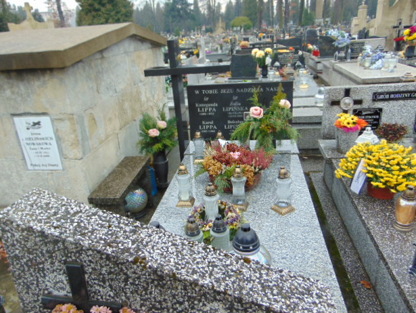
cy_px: 161
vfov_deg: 53.1
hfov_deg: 67.3
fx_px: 313
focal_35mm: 26
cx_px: 204
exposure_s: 1/80
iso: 80
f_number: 3
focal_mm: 4.5
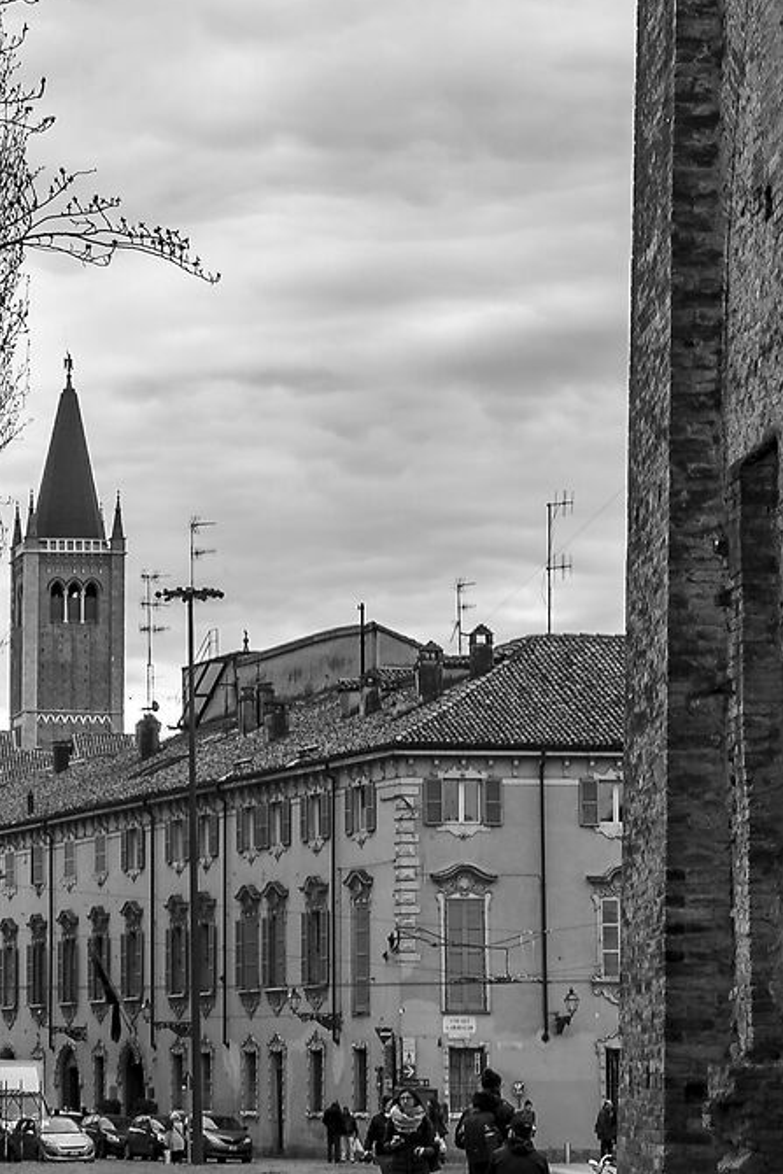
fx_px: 4206
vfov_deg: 15.9
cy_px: 731
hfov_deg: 10.4
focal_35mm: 129
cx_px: -294
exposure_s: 1/100
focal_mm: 36
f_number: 8
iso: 100
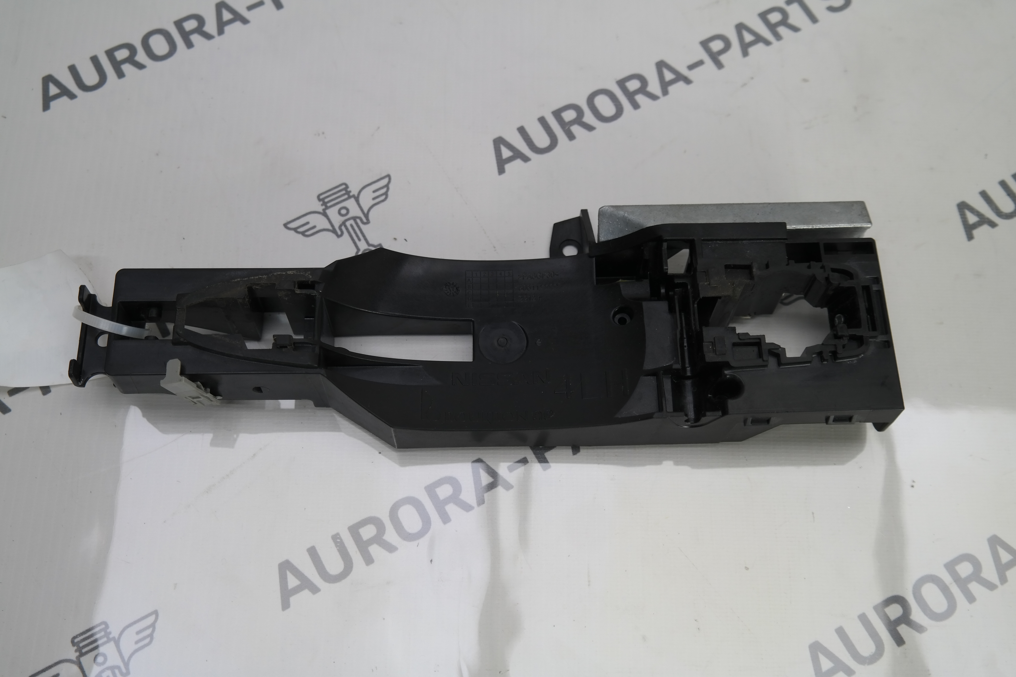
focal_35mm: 41
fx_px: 1157
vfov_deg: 32.6
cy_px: 338
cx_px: 508
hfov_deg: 47.4
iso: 200
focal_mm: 27
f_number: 4
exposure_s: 1/100
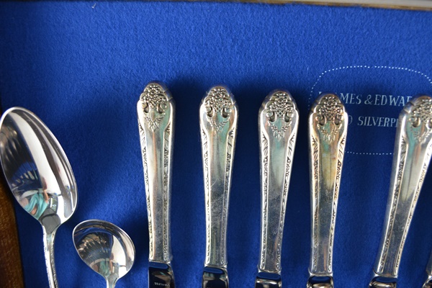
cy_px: 144
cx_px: 216
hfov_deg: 61.9
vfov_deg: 43.6
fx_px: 360
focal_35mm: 30
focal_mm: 20
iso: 400
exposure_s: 1/100
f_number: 5
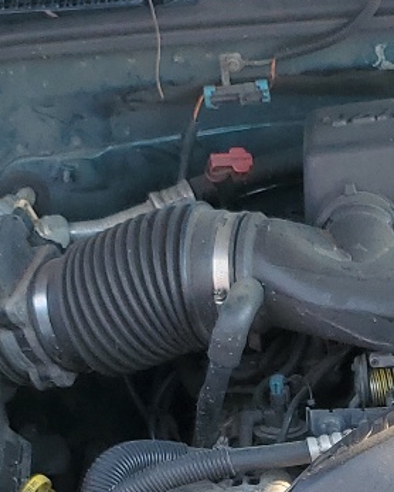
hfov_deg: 12.8
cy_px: 743
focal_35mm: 117
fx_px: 1704
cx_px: 496
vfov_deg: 15.2
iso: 50
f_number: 1.5
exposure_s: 1/476
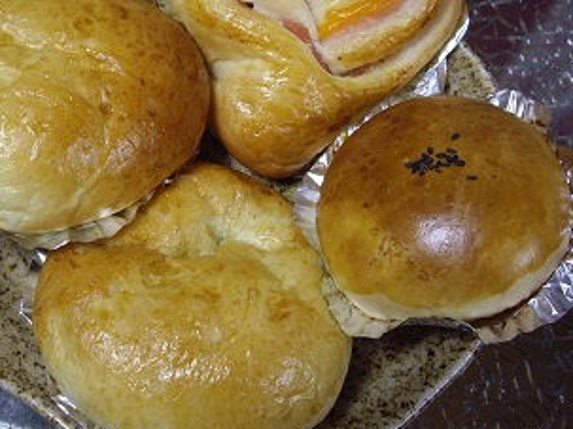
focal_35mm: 55
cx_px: 202
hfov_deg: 34.7
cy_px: 129
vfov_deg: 26.3
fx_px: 910
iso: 400
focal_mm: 7.9
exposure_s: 1/50
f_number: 2.8
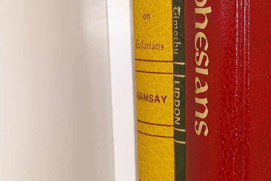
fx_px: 572
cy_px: 96
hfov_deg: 25.3
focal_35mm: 76
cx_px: 275
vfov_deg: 17.9
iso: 80
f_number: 1.7
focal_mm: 3.7
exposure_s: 1/120
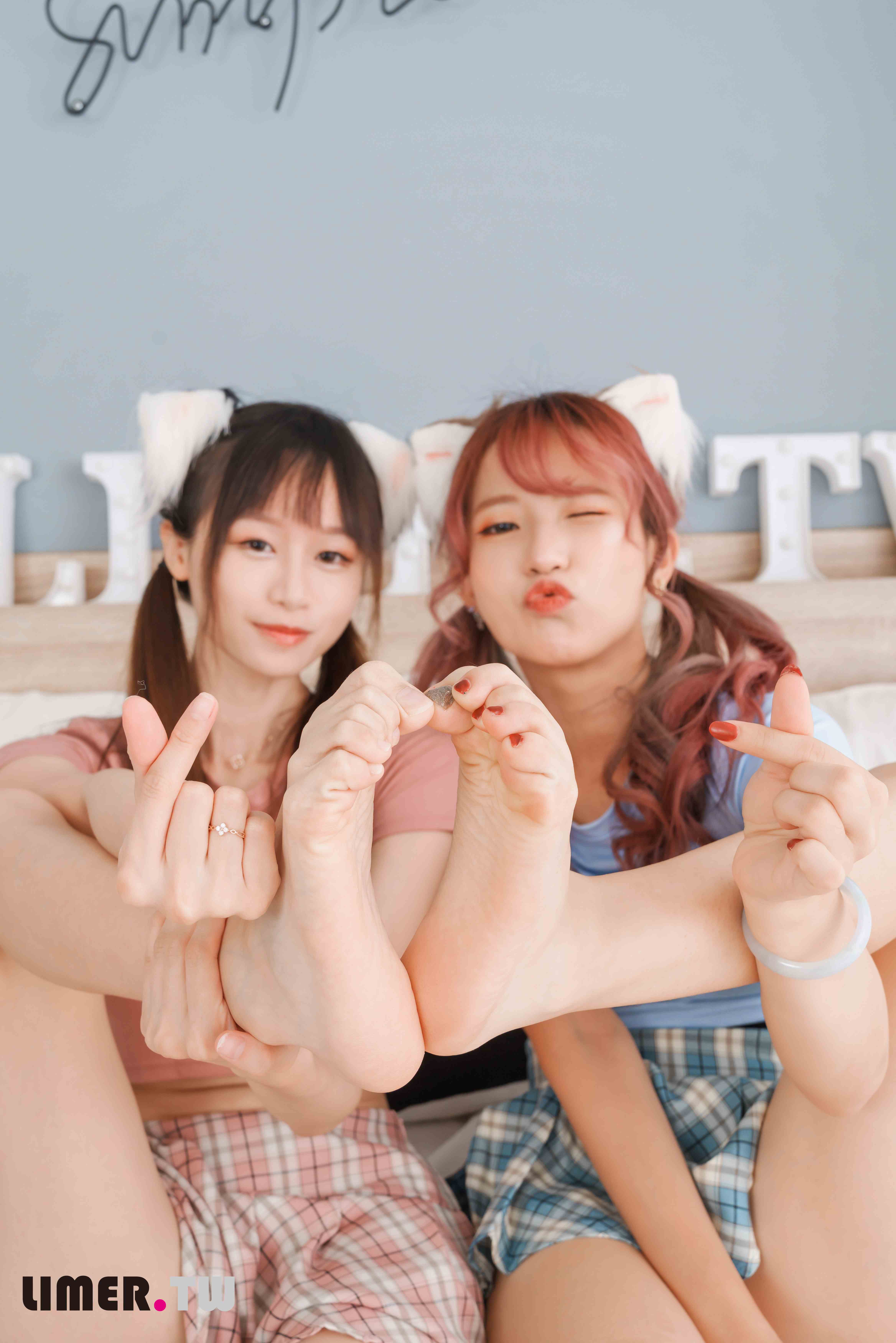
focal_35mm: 37
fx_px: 1381
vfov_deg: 51.9
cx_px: 448
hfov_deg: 35.9
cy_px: 672
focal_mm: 37
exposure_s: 1/100
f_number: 7.1
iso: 200
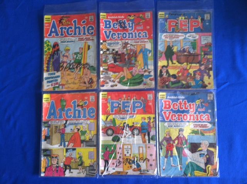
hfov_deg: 52.7
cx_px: 124
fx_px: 249
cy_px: 92
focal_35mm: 35
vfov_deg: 40.6
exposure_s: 1/17
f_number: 2.8
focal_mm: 3.85
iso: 80
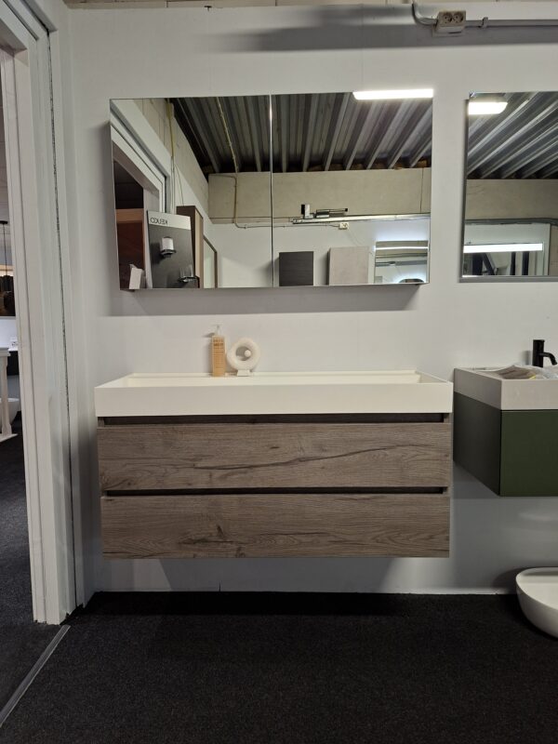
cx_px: 279
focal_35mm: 23
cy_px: 372
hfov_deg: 58.9
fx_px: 494
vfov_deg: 73.9
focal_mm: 5.54
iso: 250
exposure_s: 1/50
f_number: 1.8
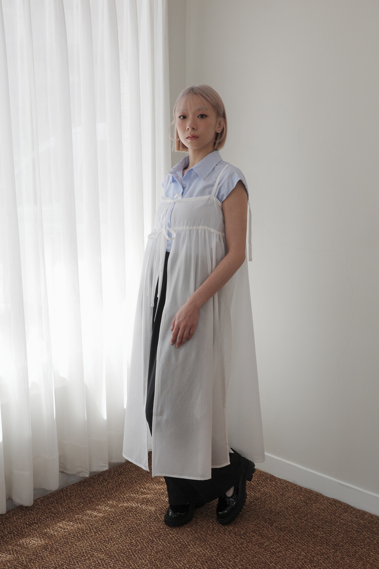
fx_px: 632
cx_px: 190
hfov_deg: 33.4
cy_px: 284
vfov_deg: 48.5
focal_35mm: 40
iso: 400
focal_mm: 26
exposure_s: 1/320
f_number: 4.5
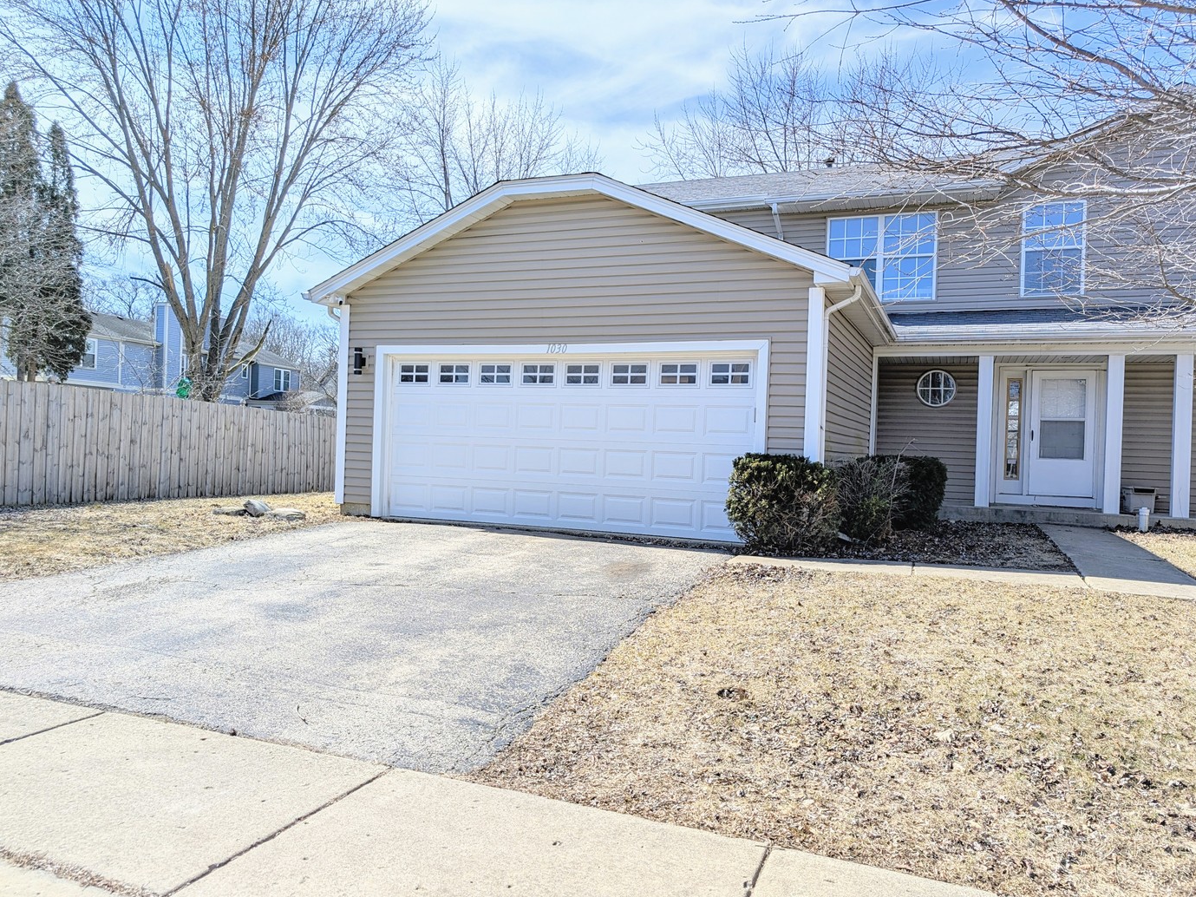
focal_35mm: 25
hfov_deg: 69.4
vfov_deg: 54.9
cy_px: 449
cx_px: 579
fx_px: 864
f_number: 1.68
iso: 19
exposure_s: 1/1212
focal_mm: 6.9
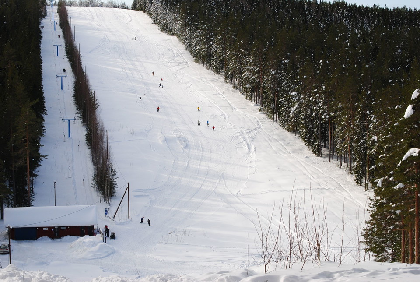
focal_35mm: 82
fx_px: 964
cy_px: 141
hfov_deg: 24.6
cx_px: 210
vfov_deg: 16.6
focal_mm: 55
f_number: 10
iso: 160
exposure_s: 1/250
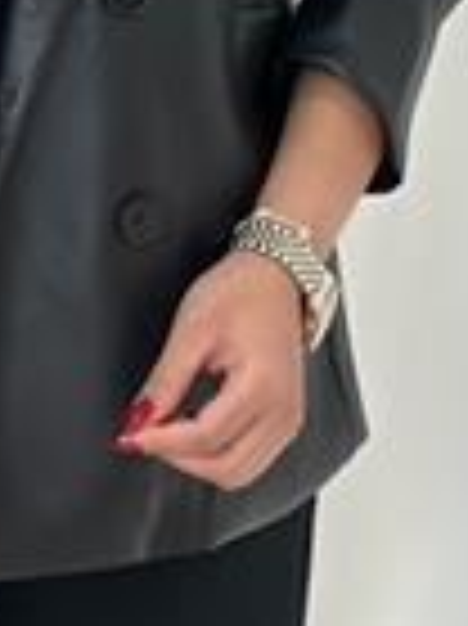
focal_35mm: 184
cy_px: -164
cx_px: -180
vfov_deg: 10.5
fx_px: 3322
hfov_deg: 7.9
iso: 80
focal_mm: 6.86
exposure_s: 1/141
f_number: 1.78
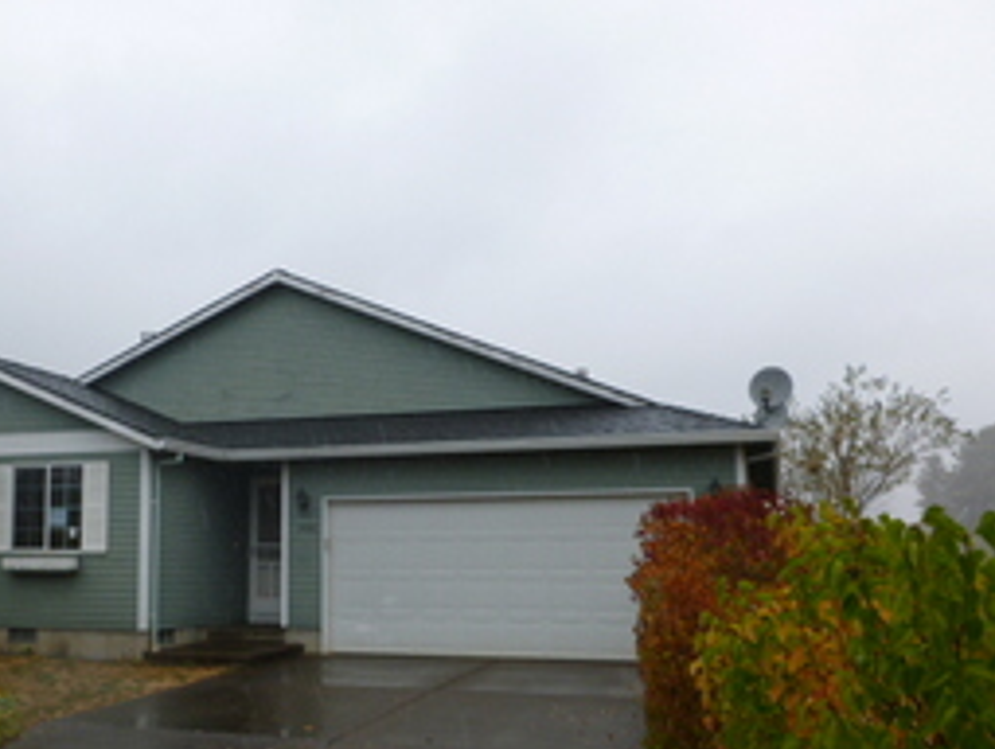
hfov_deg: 48.0
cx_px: 324
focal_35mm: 38
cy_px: 429
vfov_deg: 37.7
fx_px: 1094
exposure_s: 1/250
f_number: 3.3
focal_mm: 5
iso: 100
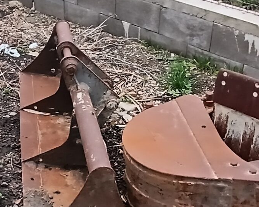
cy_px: 119
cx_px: 88
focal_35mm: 63
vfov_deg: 24.2
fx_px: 483
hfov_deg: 29.8
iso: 109
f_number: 2.2
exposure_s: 1/120
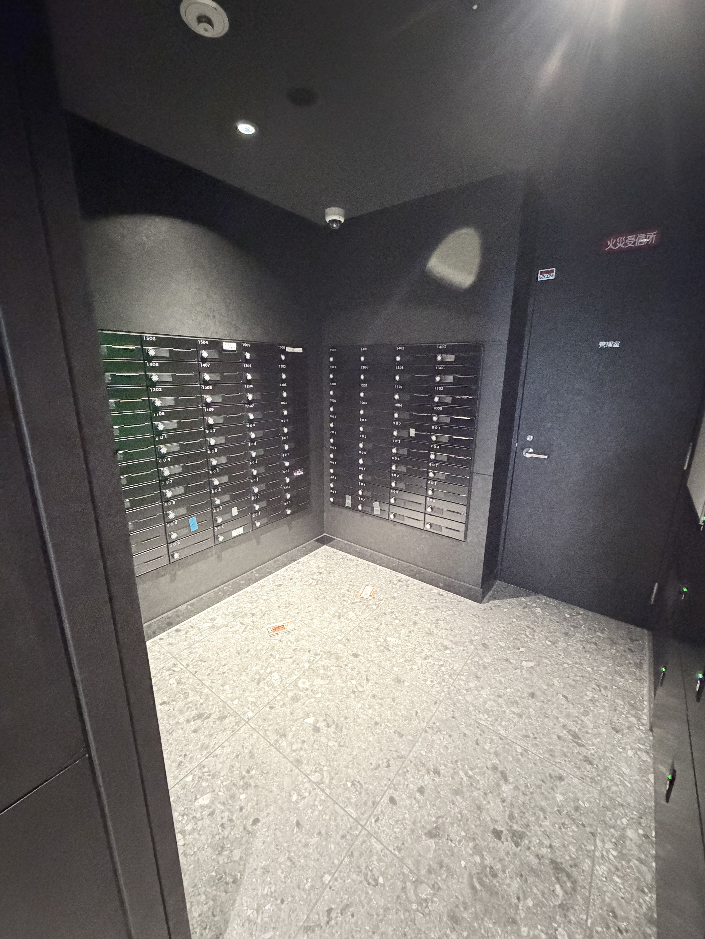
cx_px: 352
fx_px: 380
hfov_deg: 85.7
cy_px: 470
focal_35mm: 14
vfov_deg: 102.1
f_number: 2.2
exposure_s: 1/40
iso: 1250
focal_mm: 2.22
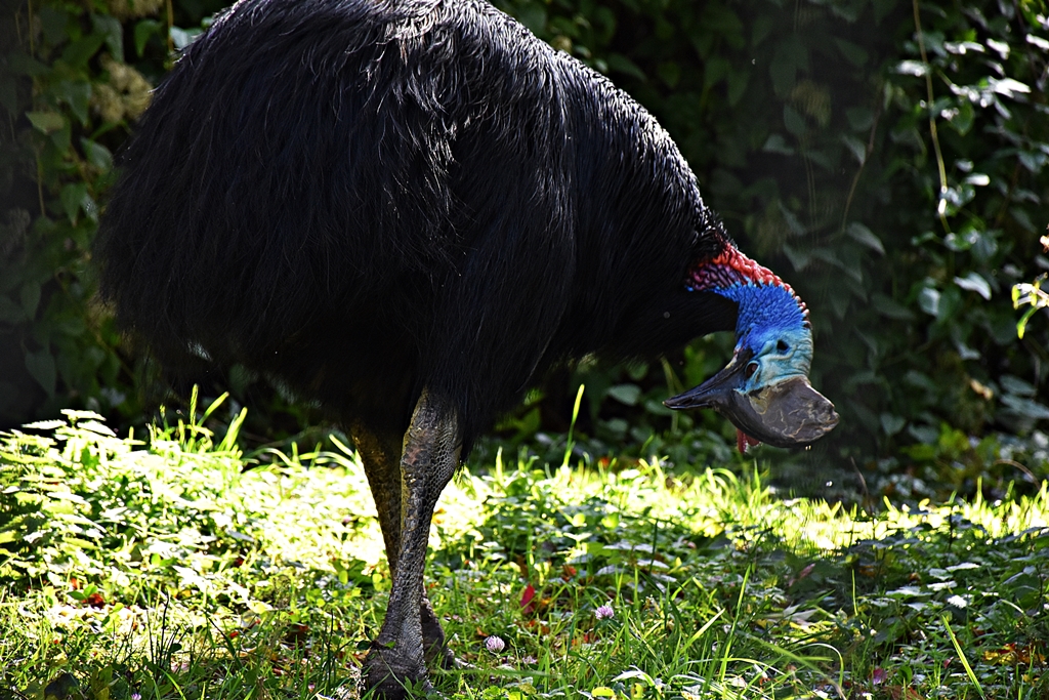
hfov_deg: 9.8
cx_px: 524
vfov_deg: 6.5
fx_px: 6120
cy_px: 350
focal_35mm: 210
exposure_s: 1/500
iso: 1250
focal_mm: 140
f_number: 5.6
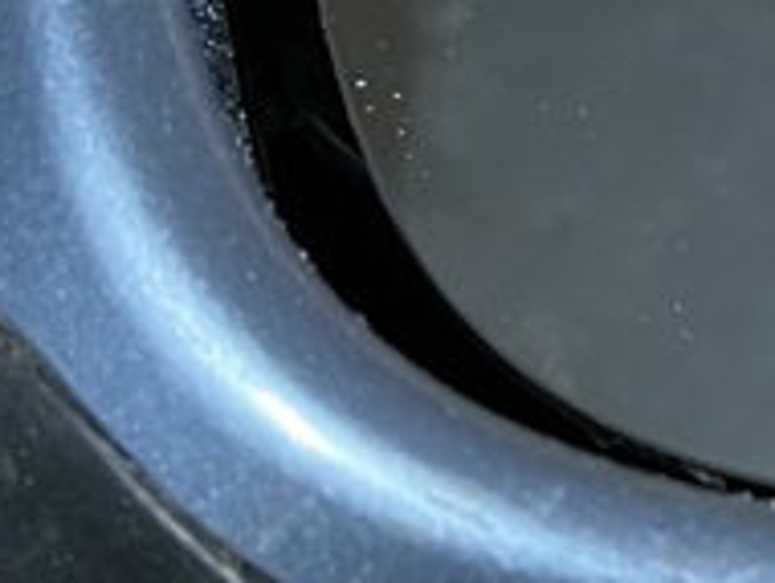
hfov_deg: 12.2
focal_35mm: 140
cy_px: -69
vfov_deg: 10.5
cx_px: 1640
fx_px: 3138
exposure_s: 1/50
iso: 100
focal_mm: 5.1
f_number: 1.6
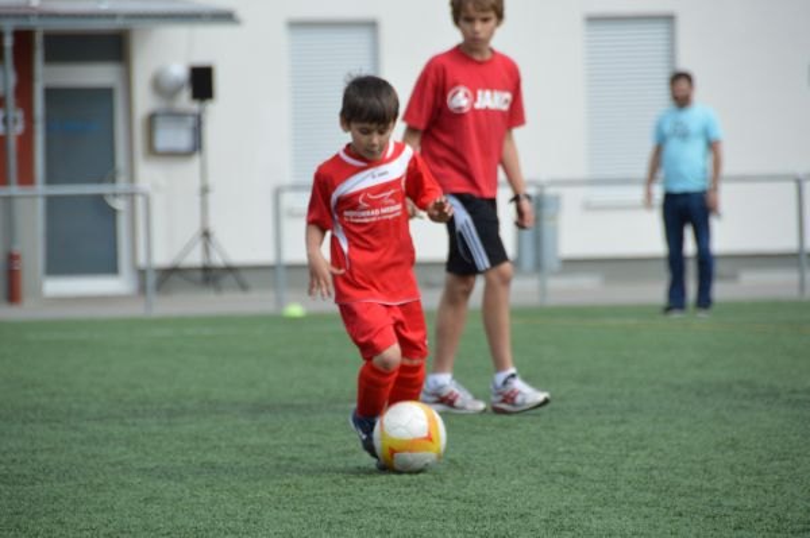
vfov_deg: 4.6
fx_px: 6744
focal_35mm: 300
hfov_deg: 6.9
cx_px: 405
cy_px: 269
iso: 400
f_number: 5.6
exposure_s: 1/1250
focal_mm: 200
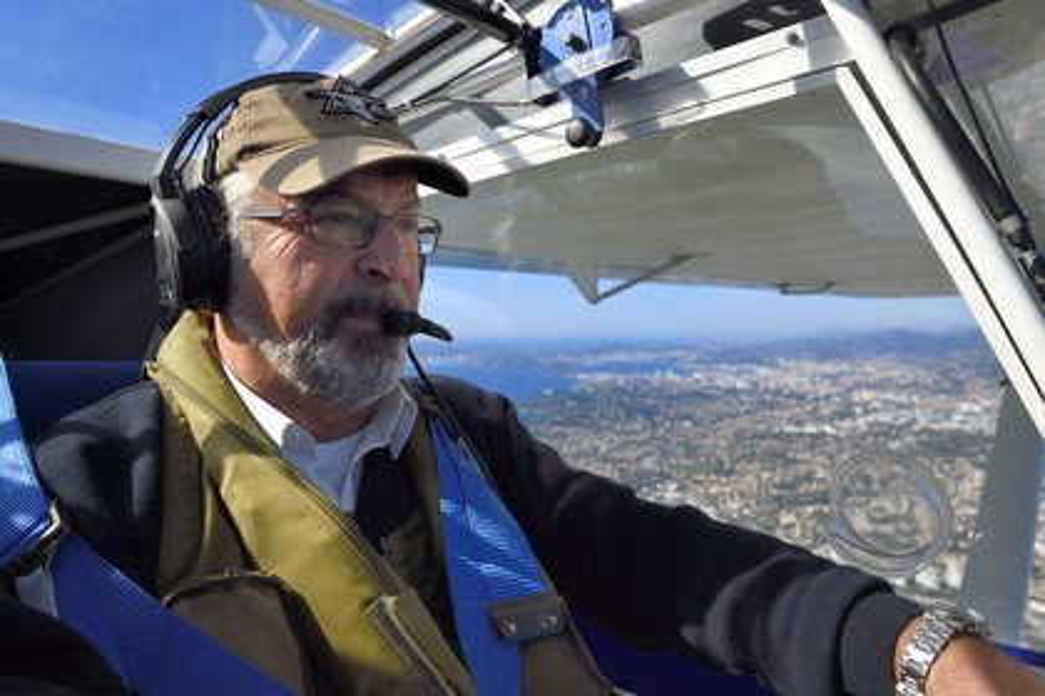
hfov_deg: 73.7
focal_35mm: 24
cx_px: 522
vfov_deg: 53.1
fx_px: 697
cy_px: 348
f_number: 8
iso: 400
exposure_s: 1/1000
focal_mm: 24
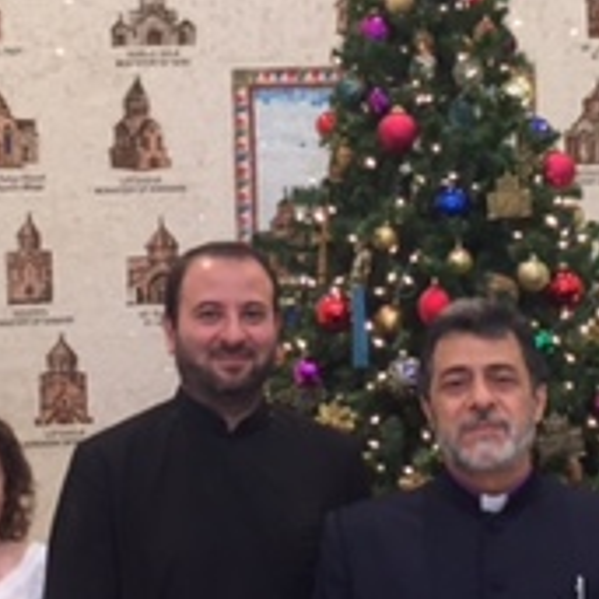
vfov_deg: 18.1
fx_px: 1879
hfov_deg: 18.0
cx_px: 413
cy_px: 298
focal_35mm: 96
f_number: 2.2
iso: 100
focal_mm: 4.15
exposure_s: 1/30
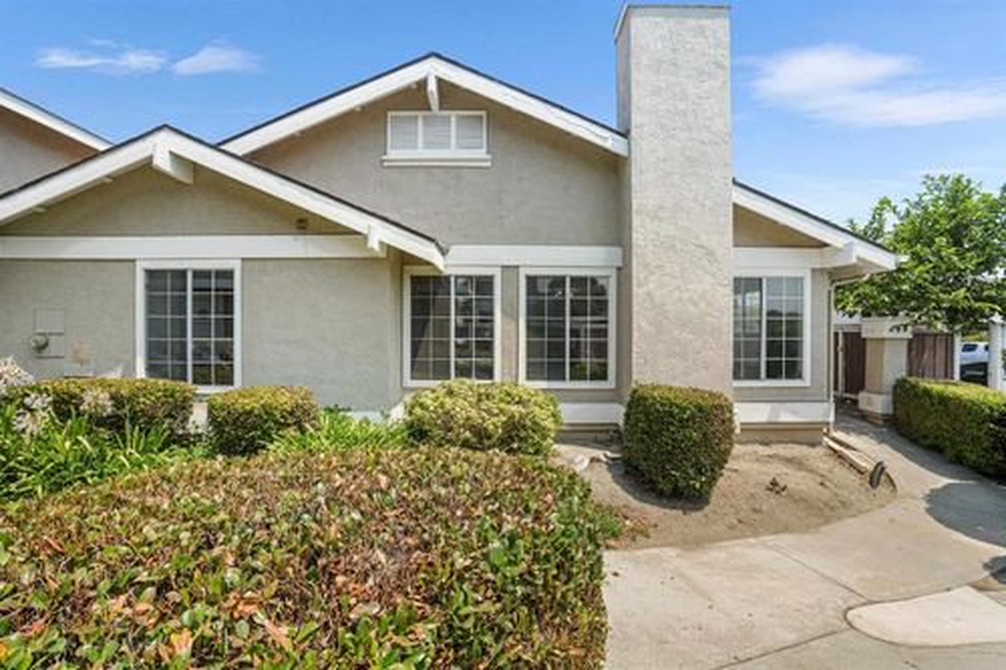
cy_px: 335
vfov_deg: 73.7
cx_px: 503
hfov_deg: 96.8
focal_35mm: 16
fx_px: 447
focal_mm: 16
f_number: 11
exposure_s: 1/500
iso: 100
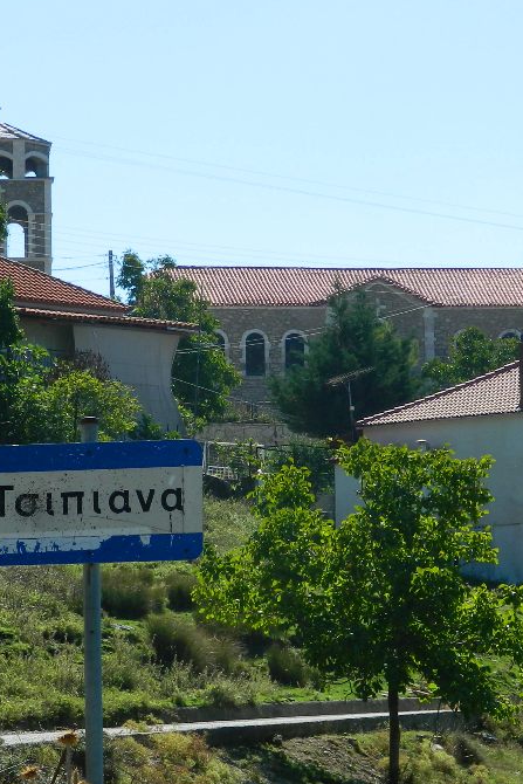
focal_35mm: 166
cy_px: 417
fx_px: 3615
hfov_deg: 8.3
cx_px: 230
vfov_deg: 12.4
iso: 80
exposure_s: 1/500
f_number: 4.2
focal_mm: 15.1
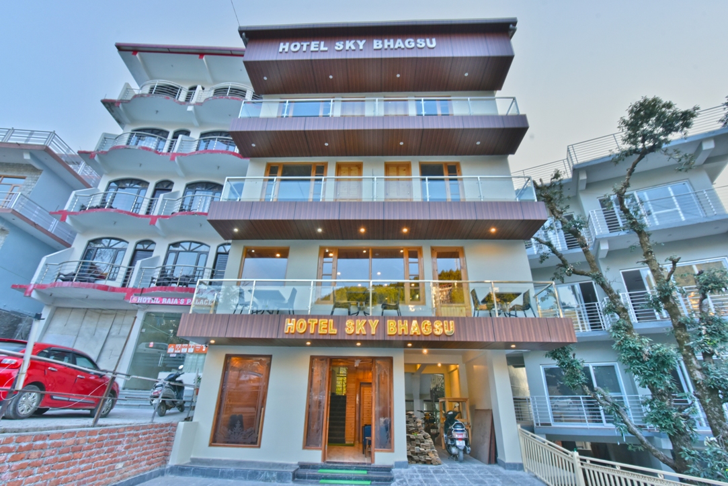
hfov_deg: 96.7
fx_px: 324
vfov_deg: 73.8
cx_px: 364
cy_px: 243
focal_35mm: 16
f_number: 9
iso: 1600
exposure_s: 1/200
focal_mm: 16
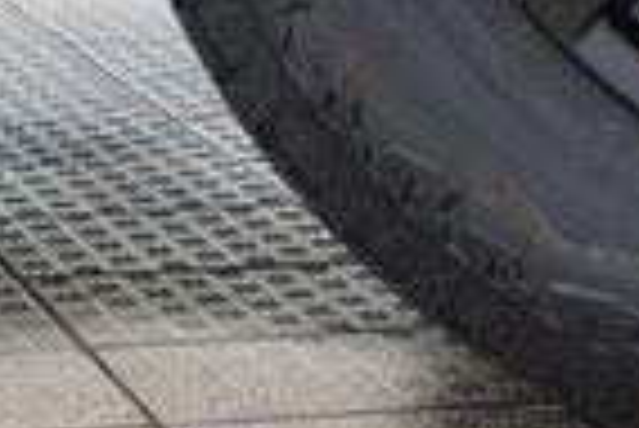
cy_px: -381
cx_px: 994
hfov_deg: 6.8
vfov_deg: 4.6
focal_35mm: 297
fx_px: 5277
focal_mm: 44
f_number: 6.3
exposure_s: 1/15
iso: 1400
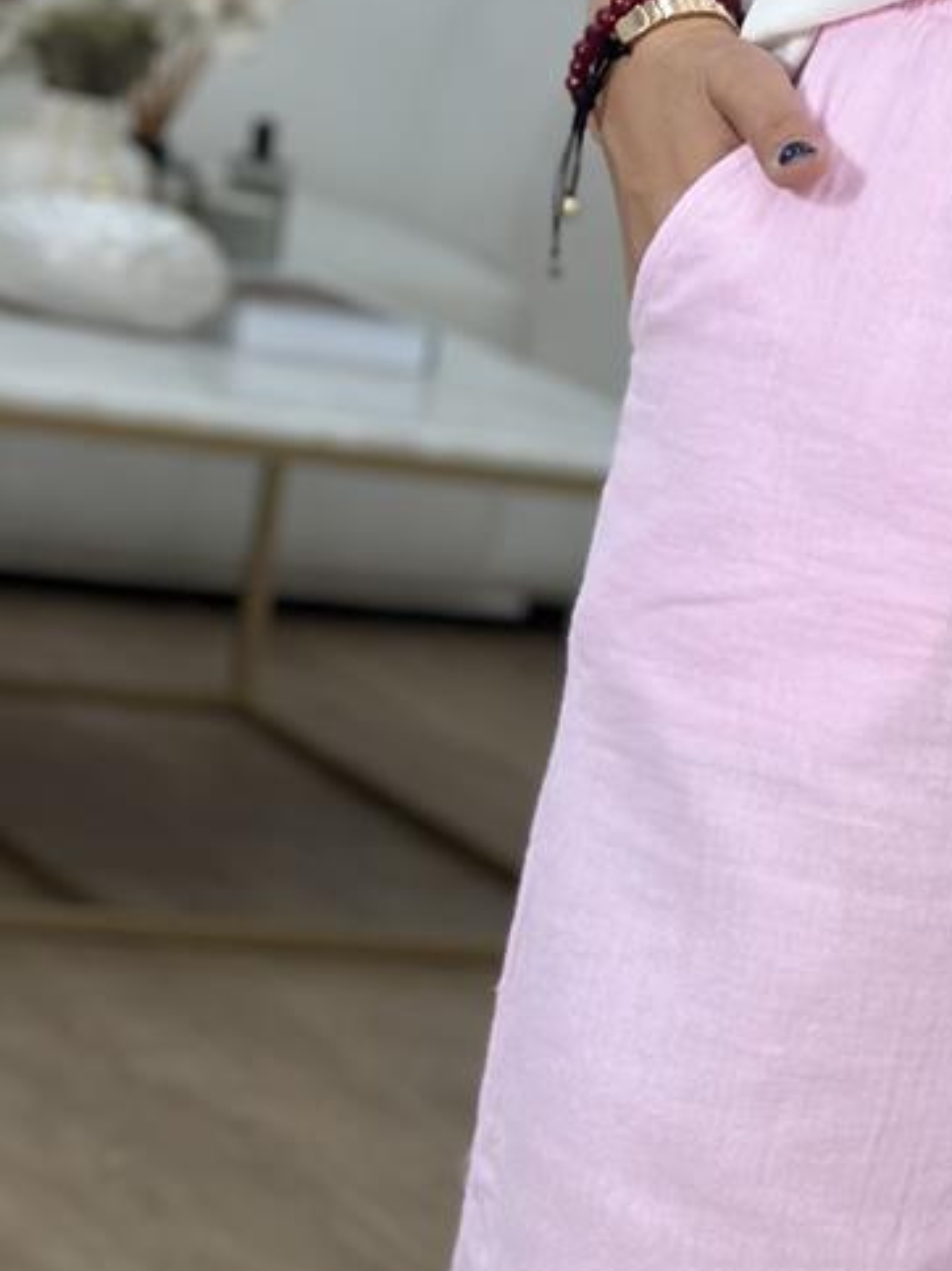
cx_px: 1241
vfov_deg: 12.3
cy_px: 1226
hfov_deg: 9.2
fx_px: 5833
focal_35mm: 159
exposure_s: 1/238
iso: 80
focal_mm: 6.86
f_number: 1.78
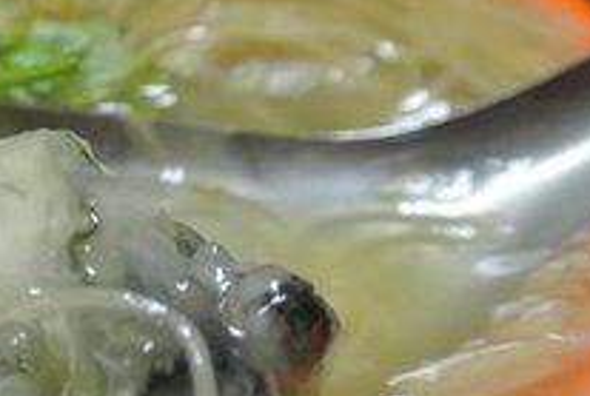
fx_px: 1544
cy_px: 285
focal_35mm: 94
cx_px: -94
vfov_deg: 14.6
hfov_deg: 20.4
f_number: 4
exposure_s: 1/30
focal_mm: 14.5
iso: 800
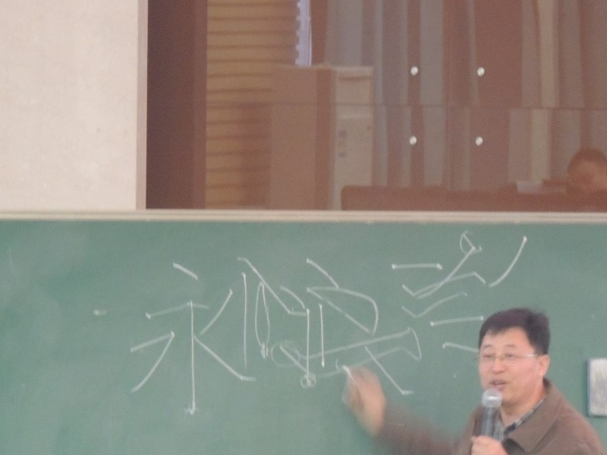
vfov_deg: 3.3
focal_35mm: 445
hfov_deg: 4.5
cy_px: 340
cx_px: 344
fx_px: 7804
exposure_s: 1/5
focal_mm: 40.1
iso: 800
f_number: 4.6
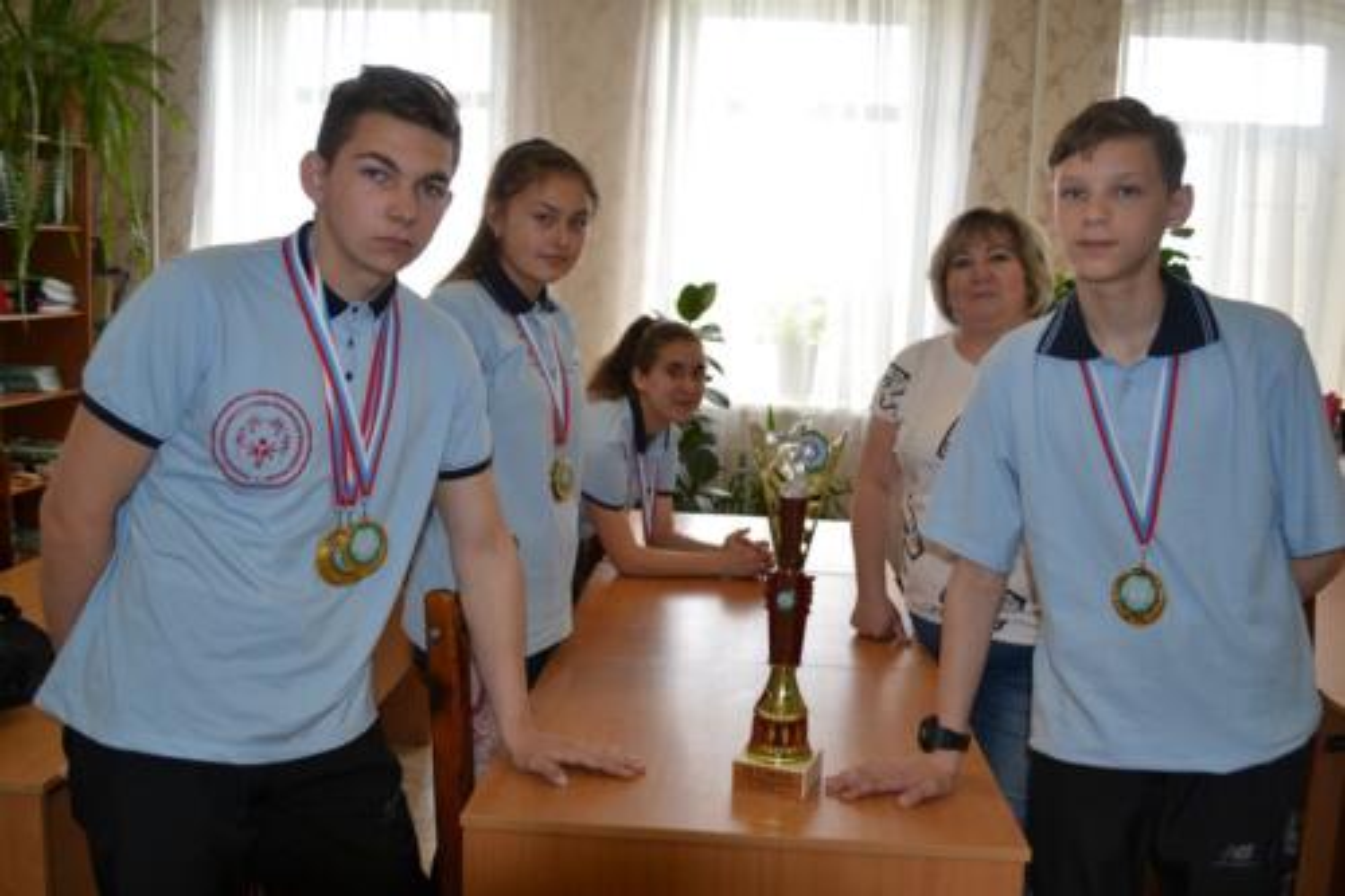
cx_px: 672
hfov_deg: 57.2
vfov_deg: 39.9
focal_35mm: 33
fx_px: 1232
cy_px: 448
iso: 250
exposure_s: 1/125
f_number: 4
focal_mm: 22
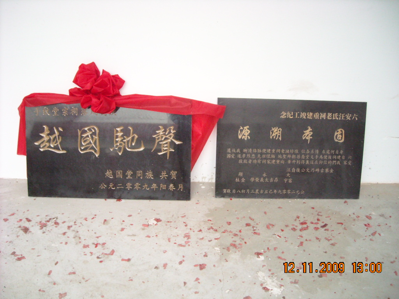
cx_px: 200
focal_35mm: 35
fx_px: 403
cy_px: 150
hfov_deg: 52.6
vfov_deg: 40.7
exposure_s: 1/30
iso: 400
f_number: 2.8
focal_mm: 5.7
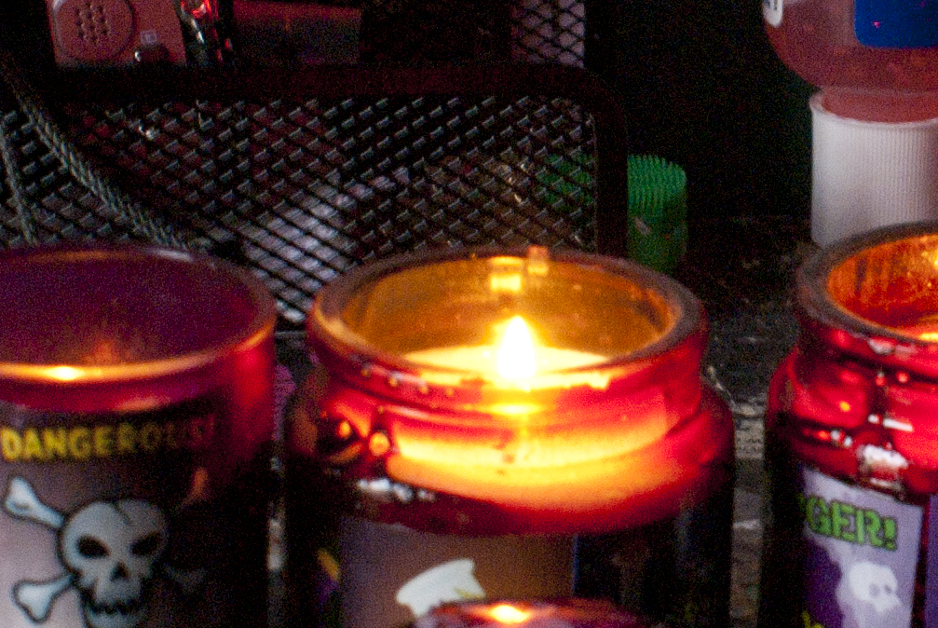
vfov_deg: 9.2
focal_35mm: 150
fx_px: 3913
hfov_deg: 13.5
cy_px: 315
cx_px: 943
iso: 400
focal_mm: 26
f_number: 5.6
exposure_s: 1/8
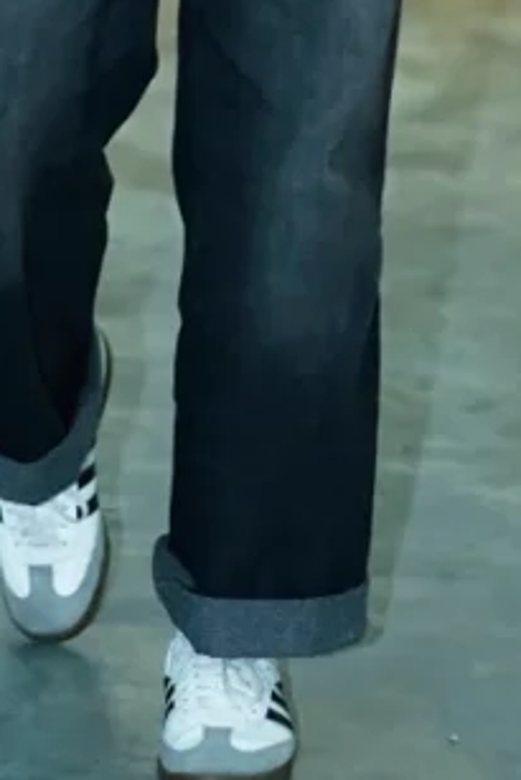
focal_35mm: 250
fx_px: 5421
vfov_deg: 8.1
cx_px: 174
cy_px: -409
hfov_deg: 5.5
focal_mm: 50
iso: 500
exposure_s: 1/125
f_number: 1.8
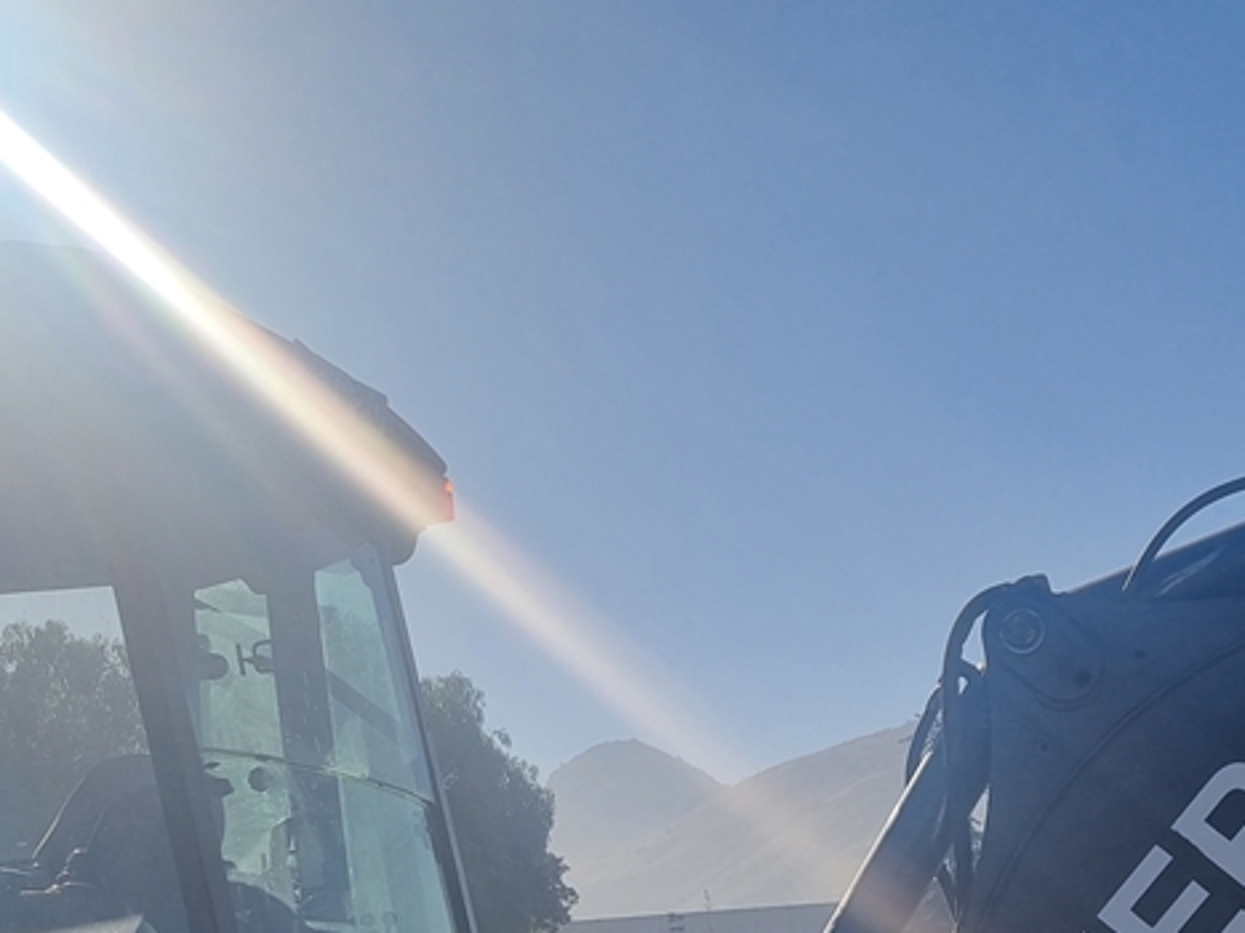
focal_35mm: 57
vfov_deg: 24.2
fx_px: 2050
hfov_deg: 33.6
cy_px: 984
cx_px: 773
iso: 50
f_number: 1.8
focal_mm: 5.4
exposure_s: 1/4320
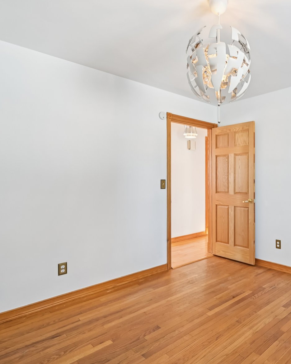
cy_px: 182
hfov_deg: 56.4
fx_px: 248
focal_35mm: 23
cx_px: 234
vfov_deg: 72.6
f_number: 4
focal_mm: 14
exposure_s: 1/20
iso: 400
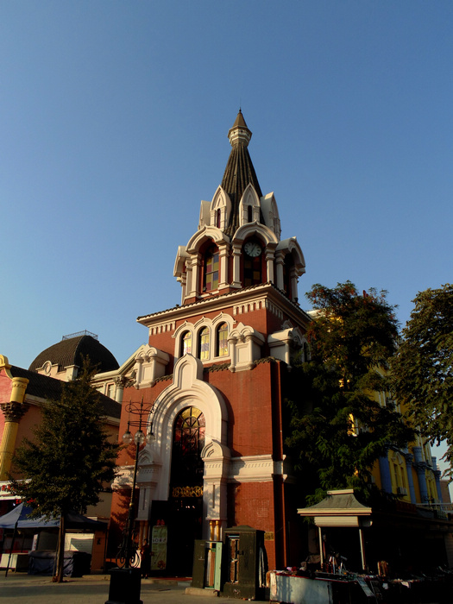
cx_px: 226
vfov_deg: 65.3
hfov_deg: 51.4
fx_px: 471
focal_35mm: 27
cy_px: 302
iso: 80
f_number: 3.2
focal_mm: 4.8
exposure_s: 1/800
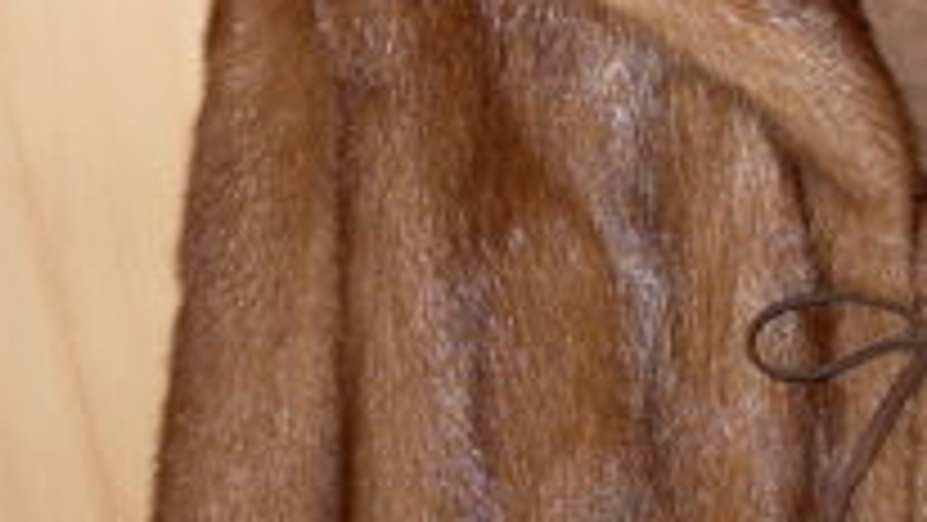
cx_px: 873
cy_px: 180
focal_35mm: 89
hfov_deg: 23.2
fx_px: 2188
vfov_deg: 13.6
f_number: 2.8
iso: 100
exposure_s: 1/45
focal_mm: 6.3
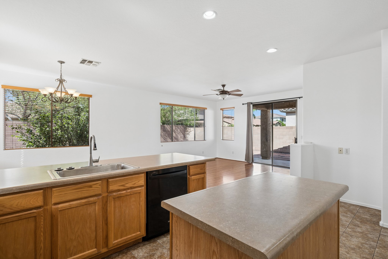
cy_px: 130
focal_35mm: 18
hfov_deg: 91.6
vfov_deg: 68.9
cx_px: 194
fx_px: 189
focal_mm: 17.5
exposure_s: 1/100
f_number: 8
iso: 320
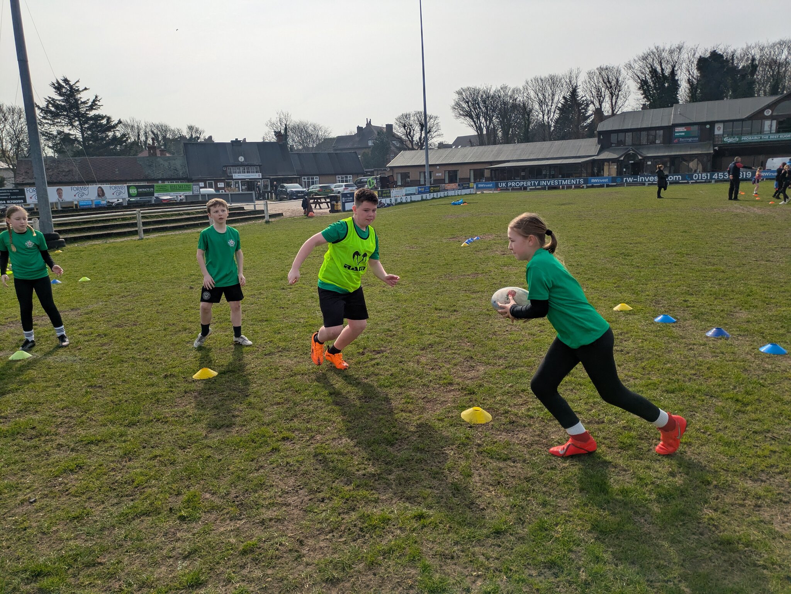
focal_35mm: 25
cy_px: 297
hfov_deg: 69.4
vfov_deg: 54.9
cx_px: 396
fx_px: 572
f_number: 1.89
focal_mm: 5.43
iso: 49
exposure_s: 1/4739
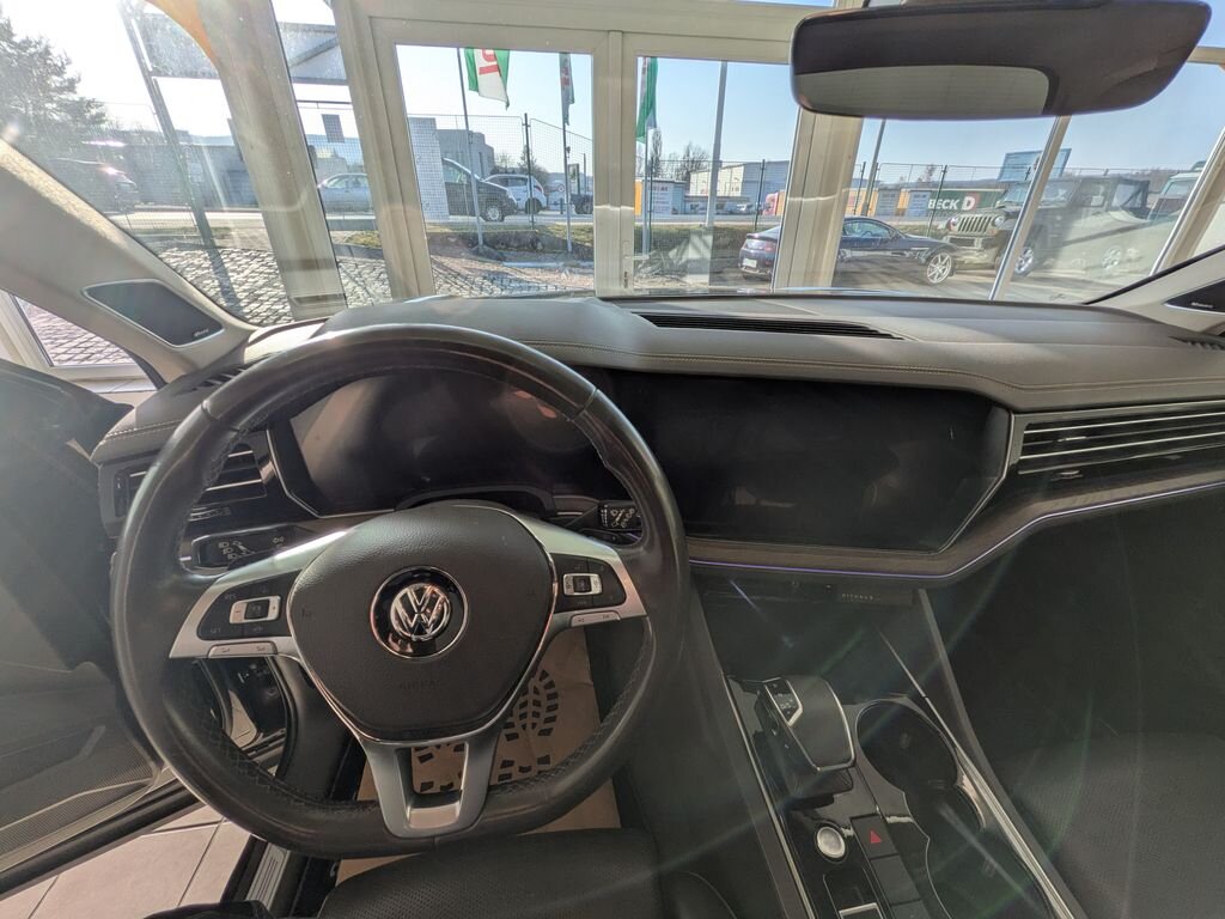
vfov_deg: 85.7
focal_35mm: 14
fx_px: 495
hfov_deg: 102.1
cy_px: 460
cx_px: 612
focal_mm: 1.83
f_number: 2.2
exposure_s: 1/609
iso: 38
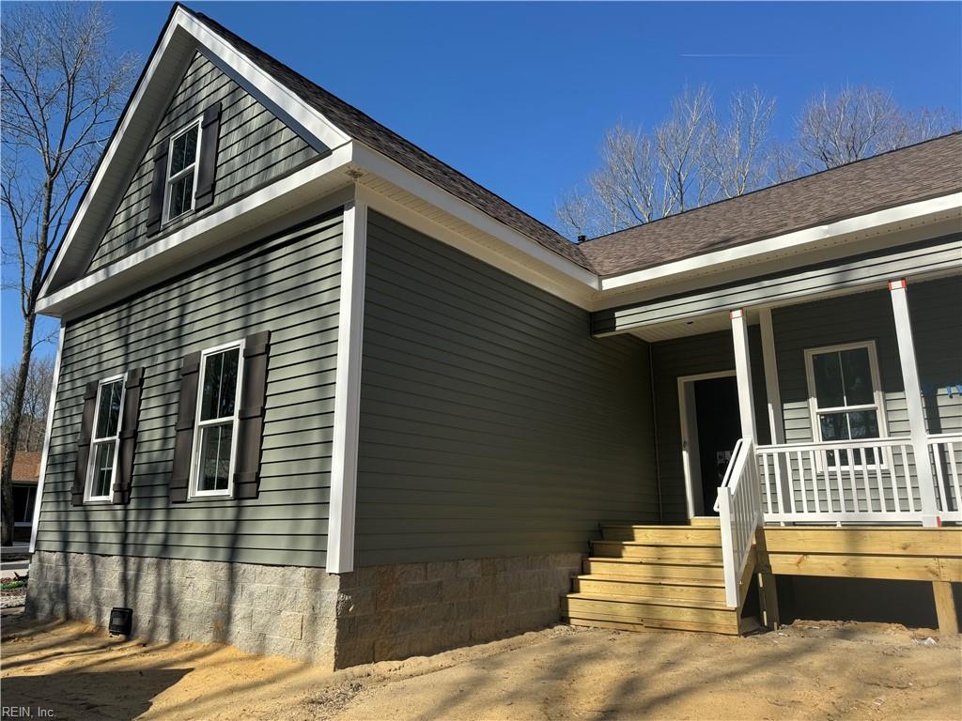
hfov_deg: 71.6
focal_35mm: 24
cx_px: 481
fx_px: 667
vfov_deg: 56.8
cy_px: 360
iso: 80
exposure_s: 1/3802
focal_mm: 6.86
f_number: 1.78
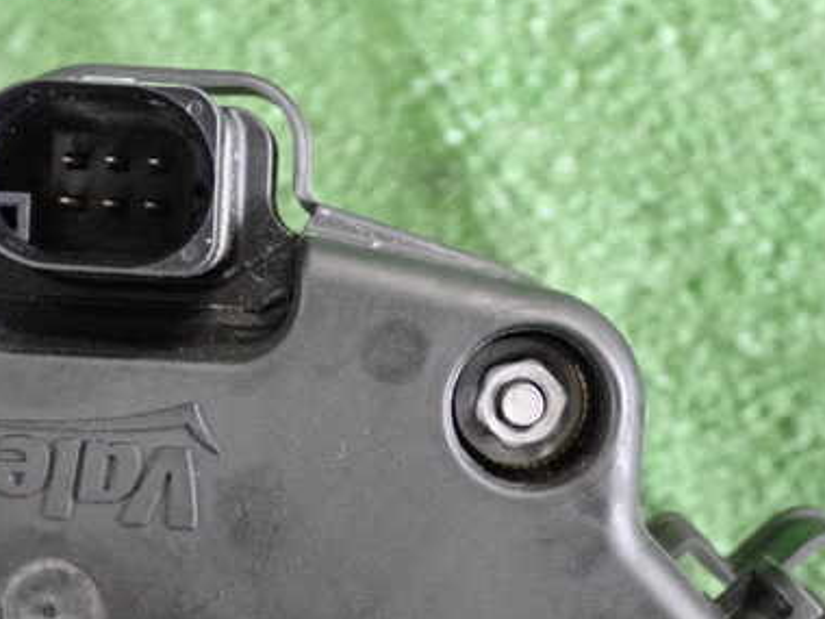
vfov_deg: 18.6
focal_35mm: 79
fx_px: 1883
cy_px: 437
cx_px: 417
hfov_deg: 24.7
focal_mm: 9.01
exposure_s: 1/80
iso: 3200
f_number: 3.2
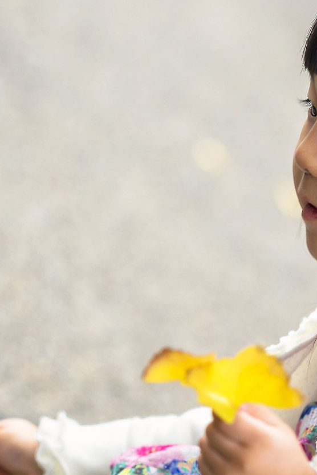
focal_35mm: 302
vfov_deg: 6.8
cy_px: 418
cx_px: 296
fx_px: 3989
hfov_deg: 4.5
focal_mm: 105
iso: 160
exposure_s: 1/640
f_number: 2.8
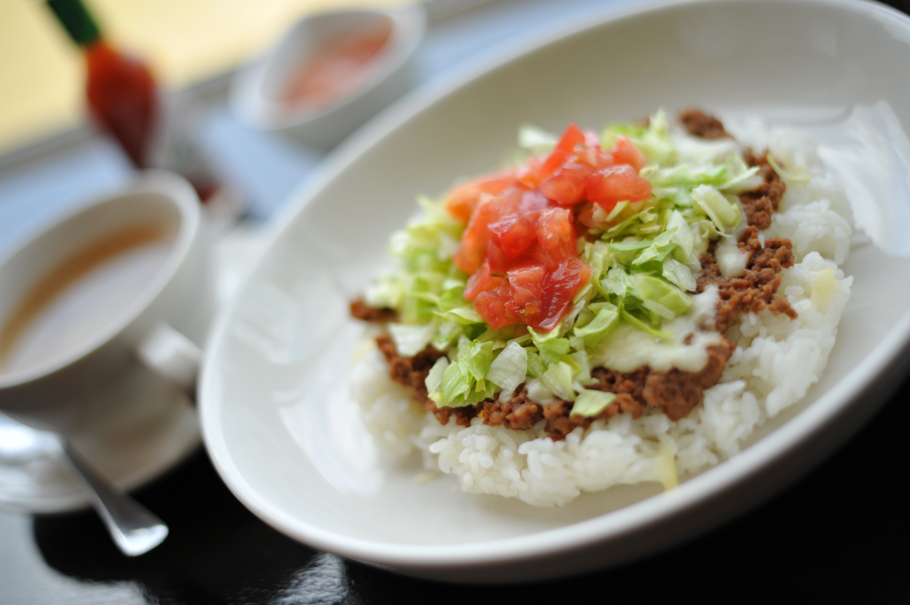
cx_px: 455
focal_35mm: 50
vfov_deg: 27.0
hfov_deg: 39.6
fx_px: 1263
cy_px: 302
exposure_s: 1/1250
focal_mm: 50
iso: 200
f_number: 1.8
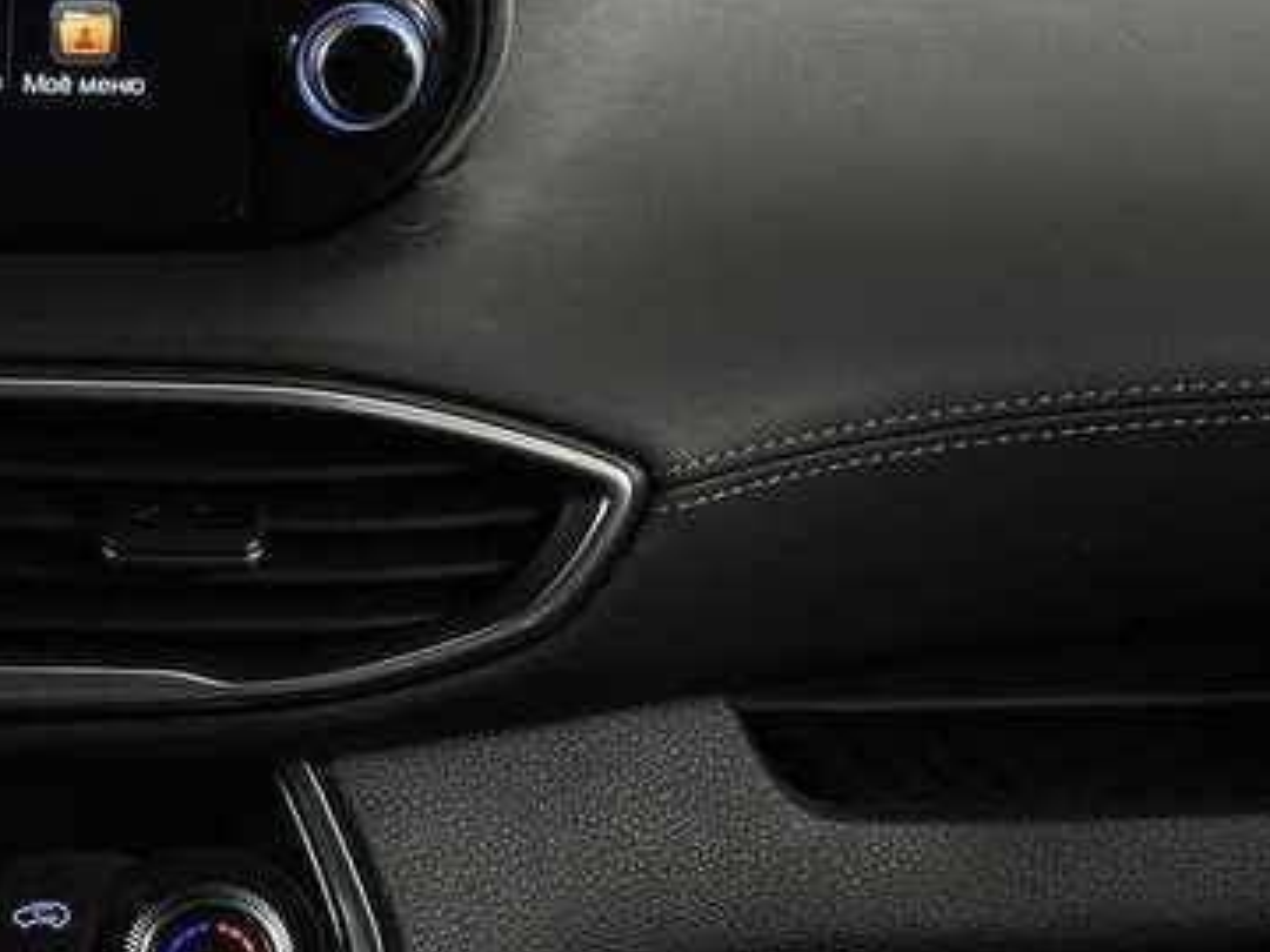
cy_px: 622
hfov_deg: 15.7
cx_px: -286
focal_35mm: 120
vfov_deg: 12.3
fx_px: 4403
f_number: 1.78
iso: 100
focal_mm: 6.86
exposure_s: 1/50
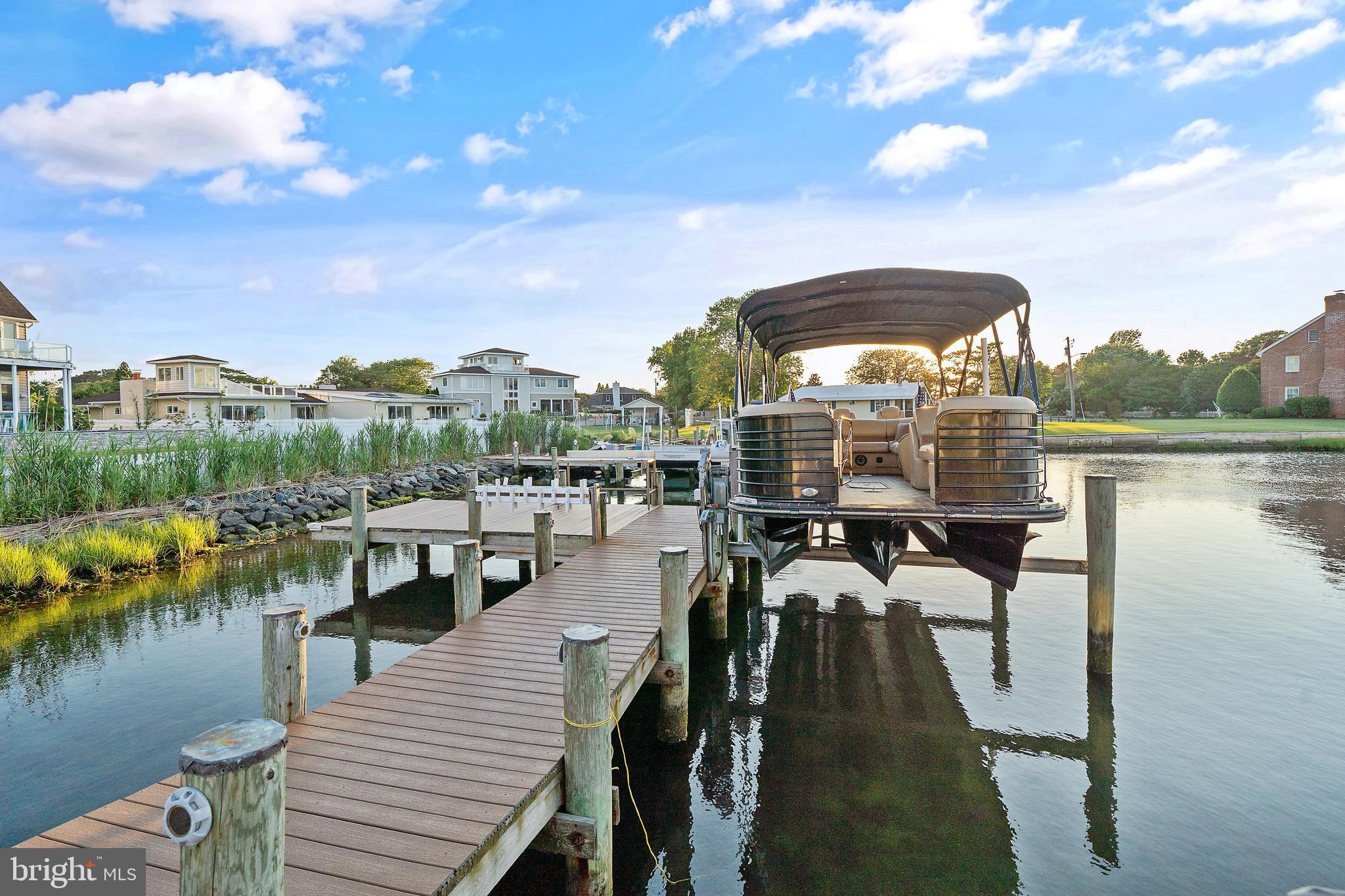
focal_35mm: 15
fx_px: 560
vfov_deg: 77.3
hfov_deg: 100.4
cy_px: 448
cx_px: 672
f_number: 6.3
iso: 500
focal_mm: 15
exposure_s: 1/800
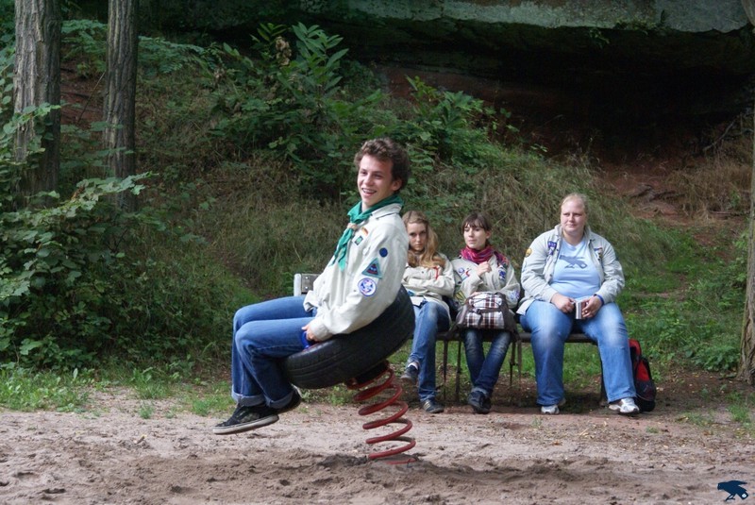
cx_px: 378
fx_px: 2204
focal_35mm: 105
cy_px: 252
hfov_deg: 19.4
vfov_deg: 13.1
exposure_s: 1/160
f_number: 5.6
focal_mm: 70
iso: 800
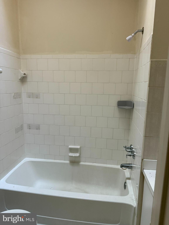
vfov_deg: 71.6
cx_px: 84
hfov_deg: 56.8
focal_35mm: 24
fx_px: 156
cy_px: 112
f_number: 1.78
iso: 400
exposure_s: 1/60
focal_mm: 6.76
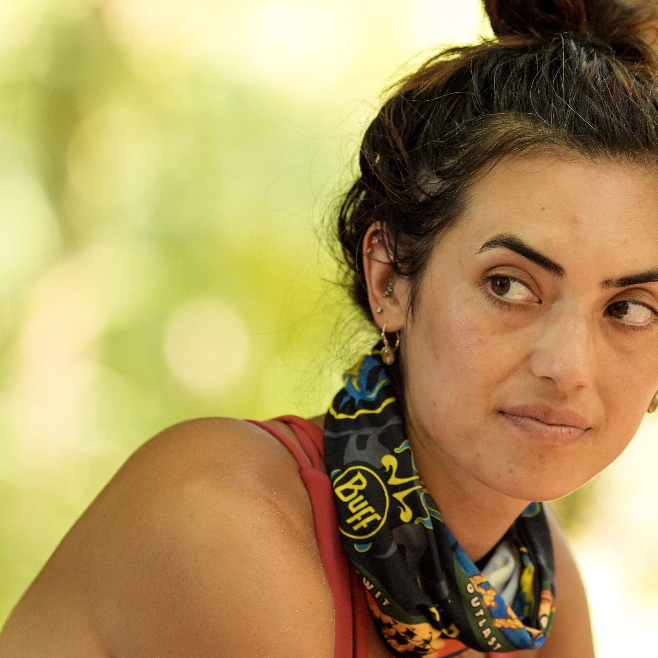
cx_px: 374
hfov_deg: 4.6
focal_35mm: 383
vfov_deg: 4.6
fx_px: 8237
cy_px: 328
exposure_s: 1/800
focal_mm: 200
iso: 3200
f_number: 2.8
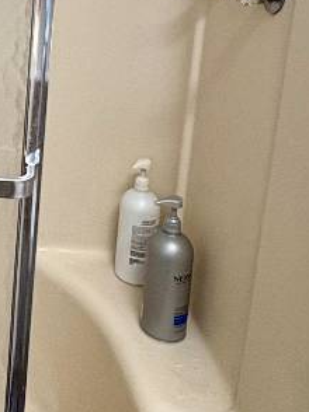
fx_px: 644
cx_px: -52
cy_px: 11
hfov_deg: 24.7
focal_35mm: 54
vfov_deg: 33.0
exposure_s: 1/60
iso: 200
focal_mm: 2.22
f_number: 2.2
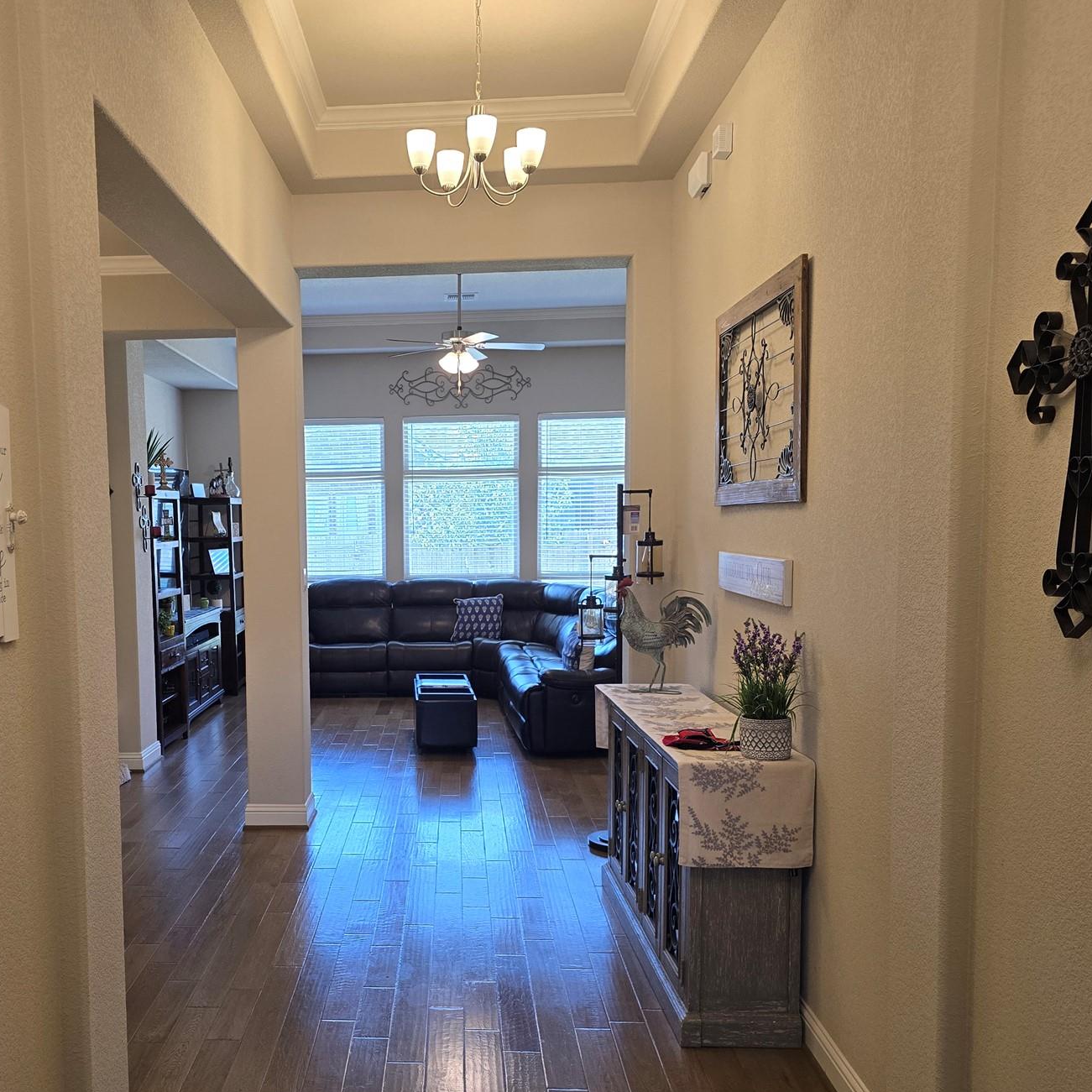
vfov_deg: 51.0
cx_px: 383
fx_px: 1142
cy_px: 604
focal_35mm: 32
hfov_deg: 50.4
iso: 125
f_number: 1.7
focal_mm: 6.3
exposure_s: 1/120
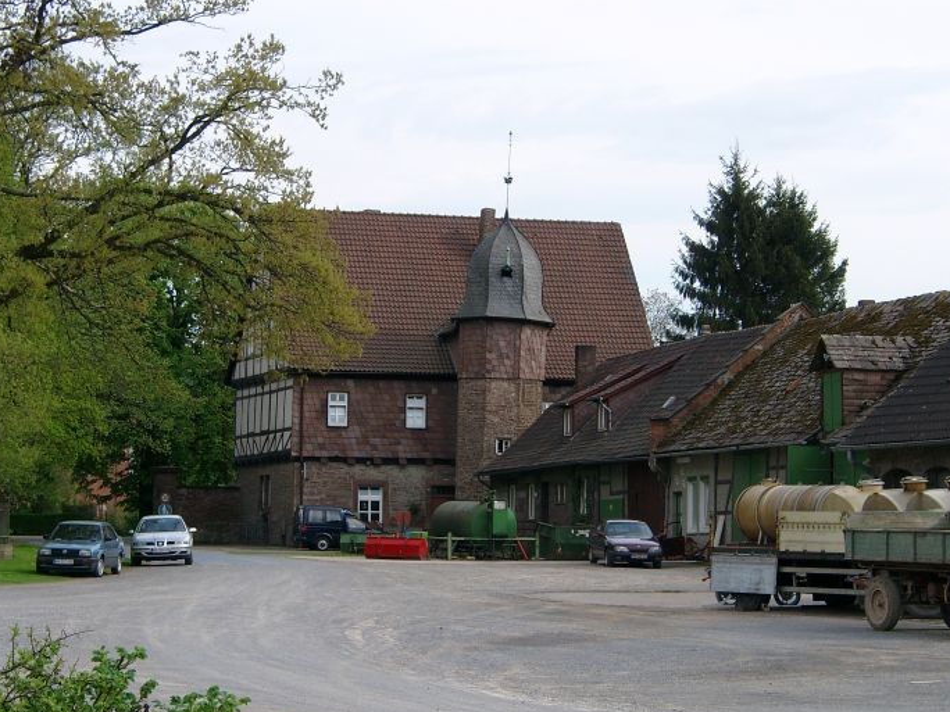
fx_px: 3211
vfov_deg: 12.7
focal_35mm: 117
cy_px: 322
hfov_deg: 16.8
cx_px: 429
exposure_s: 1/309
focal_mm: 20.74
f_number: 4
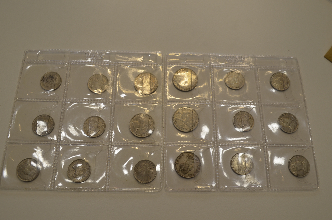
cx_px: 166
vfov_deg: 39.8
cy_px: 110
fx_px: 304
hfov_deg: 57.3
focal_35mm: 33
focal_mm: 22
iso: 250
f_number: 8
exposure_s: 1/60
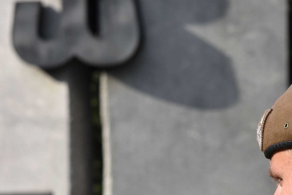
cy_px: 160
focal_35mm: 349
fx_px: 2831
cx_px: 148
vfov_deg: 3.9
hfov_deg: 5.9
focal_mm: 100
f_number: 8
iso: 200
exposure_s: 1/250
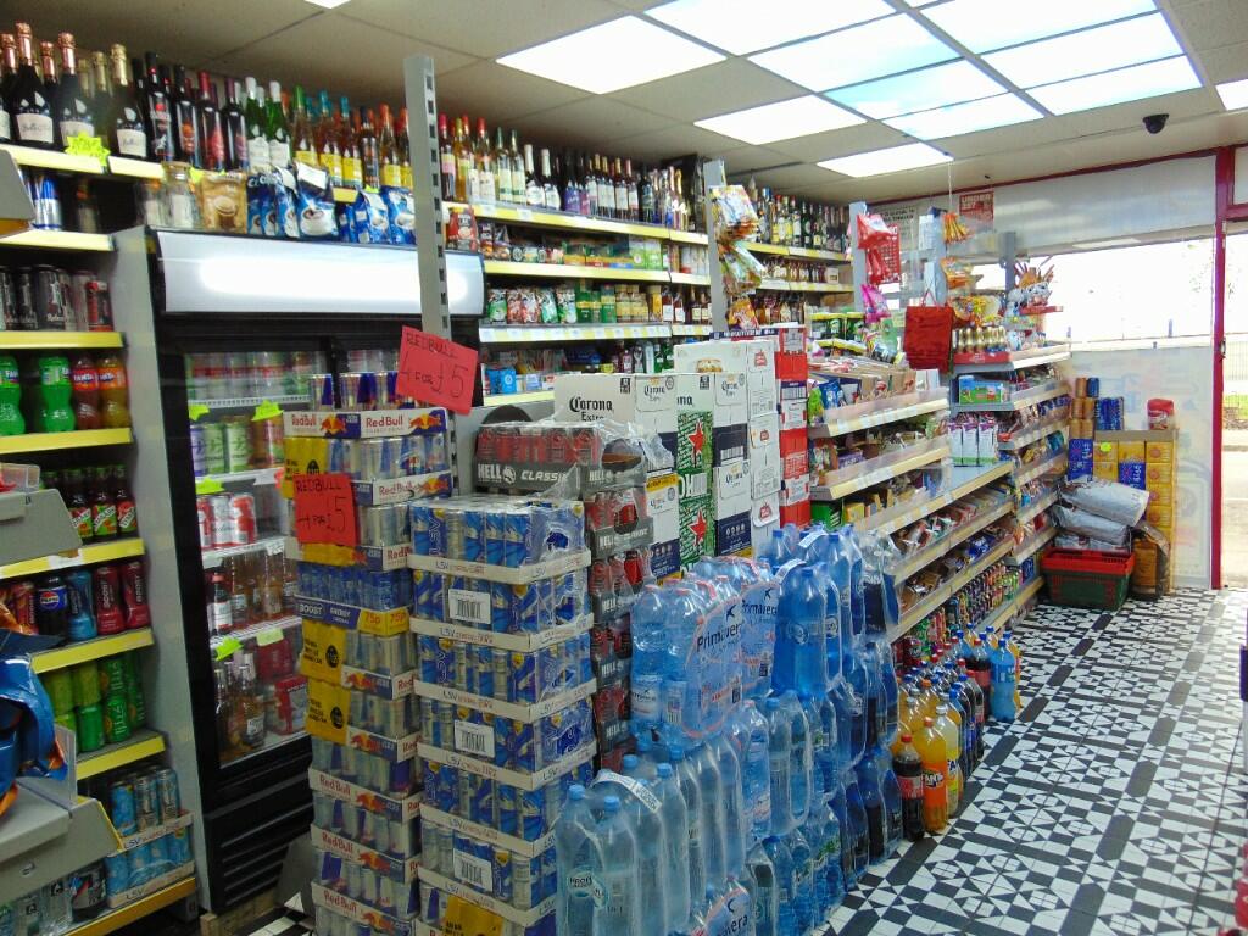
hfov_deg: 69.4
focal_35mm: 25
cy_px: 468
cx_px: 624
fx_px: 901
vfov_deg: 54.9
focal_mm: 4.5
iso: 80
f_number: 3
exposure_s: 1/60
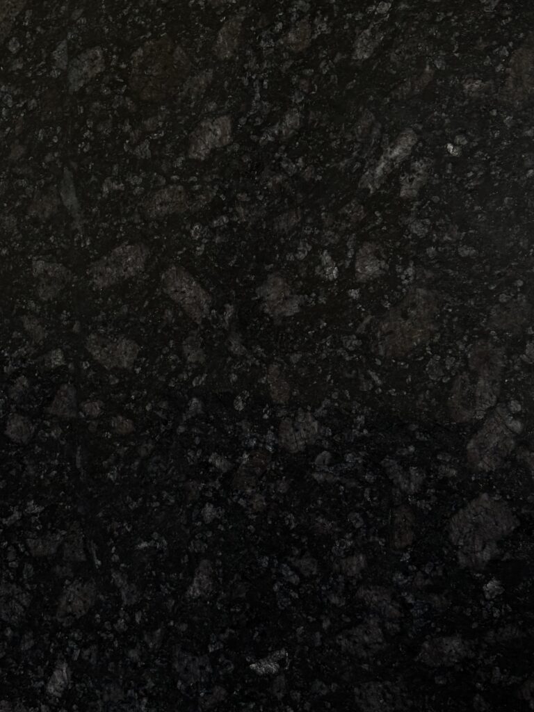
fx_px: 1070
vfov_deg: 36.8
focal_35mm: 52
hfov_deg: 28.0
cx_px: 267
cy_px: 356
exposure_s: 1/66
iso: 64
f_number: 1.6
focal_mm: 5.96
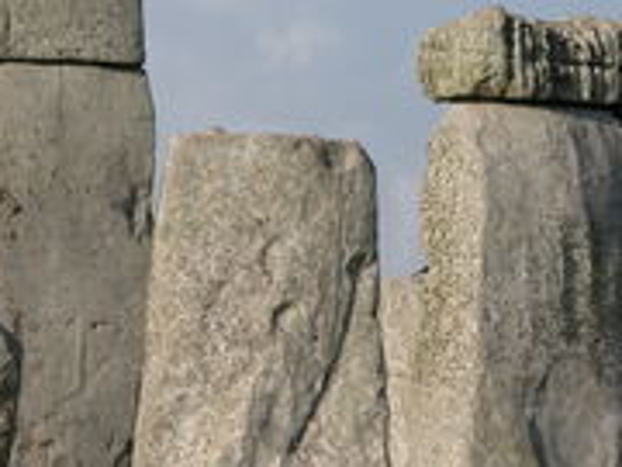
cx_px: 235
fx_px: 7493
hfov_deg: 4.8
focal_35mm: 417
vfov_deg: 3.6
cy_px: 214
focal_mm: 48.5
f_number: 5.7
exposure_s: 1/435
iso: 100
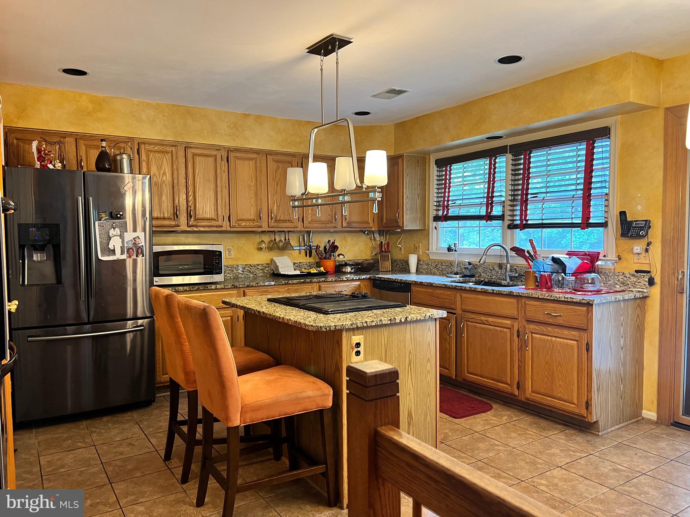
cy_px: 258
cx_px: 345
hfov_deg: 67.3
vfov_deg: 53.1
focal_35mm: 26
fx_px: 518
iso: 160
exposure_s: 1/60
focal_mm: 5.7
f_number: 1.5
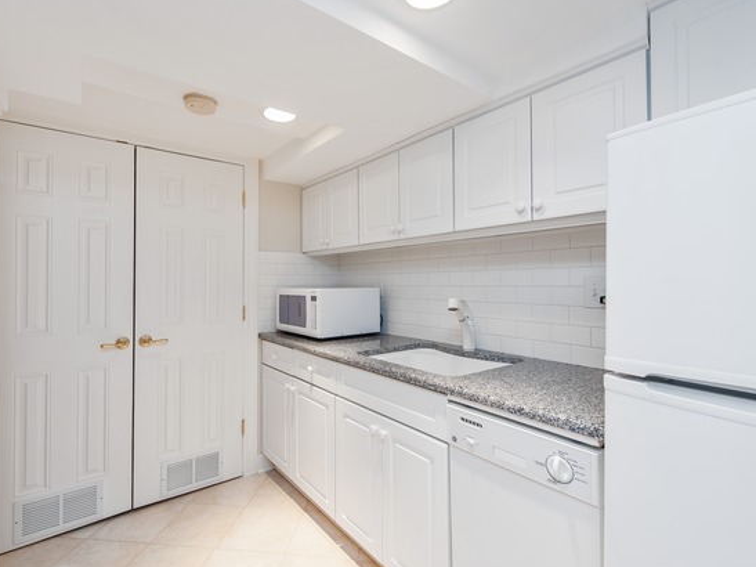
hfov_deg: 87.7
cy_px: 279
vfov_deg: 71.6
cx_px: 358
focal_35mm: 18
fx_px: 393
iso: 200
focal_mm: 16
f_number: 8
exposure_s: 1/8
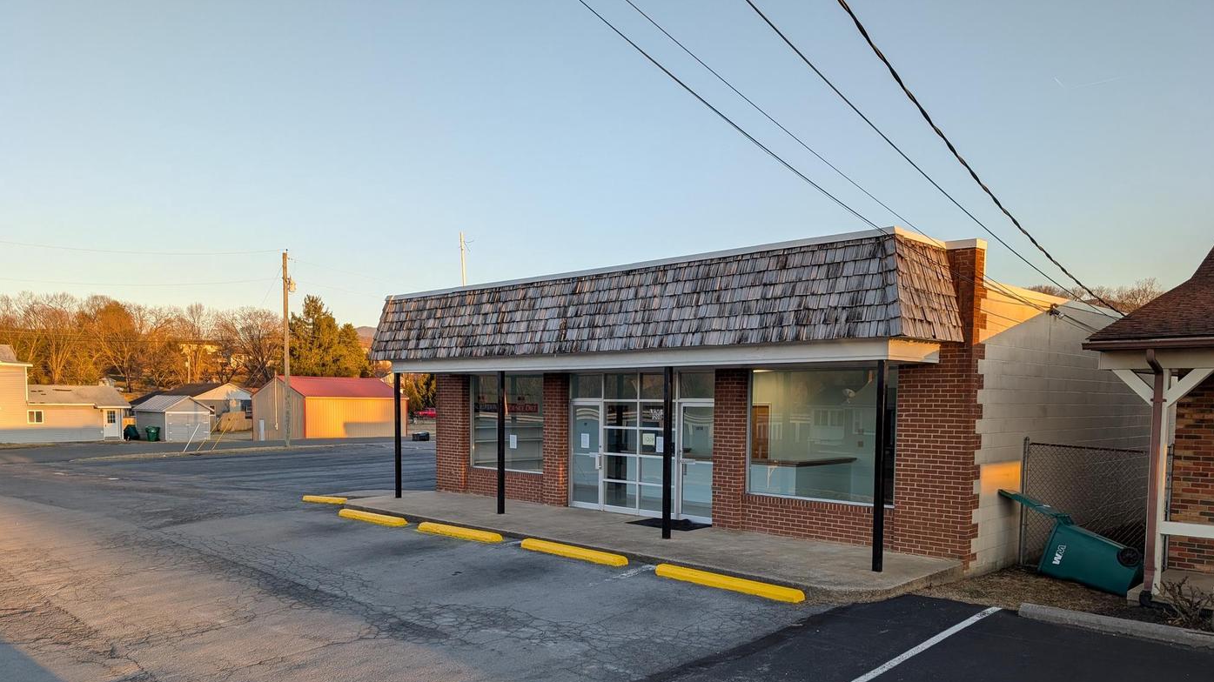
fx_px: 869
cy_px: 468
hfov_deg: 69.9
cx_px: 612
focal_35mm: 27
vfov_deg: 42.2
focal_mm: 6.9
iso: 20
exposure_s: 1/221
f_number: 1.68
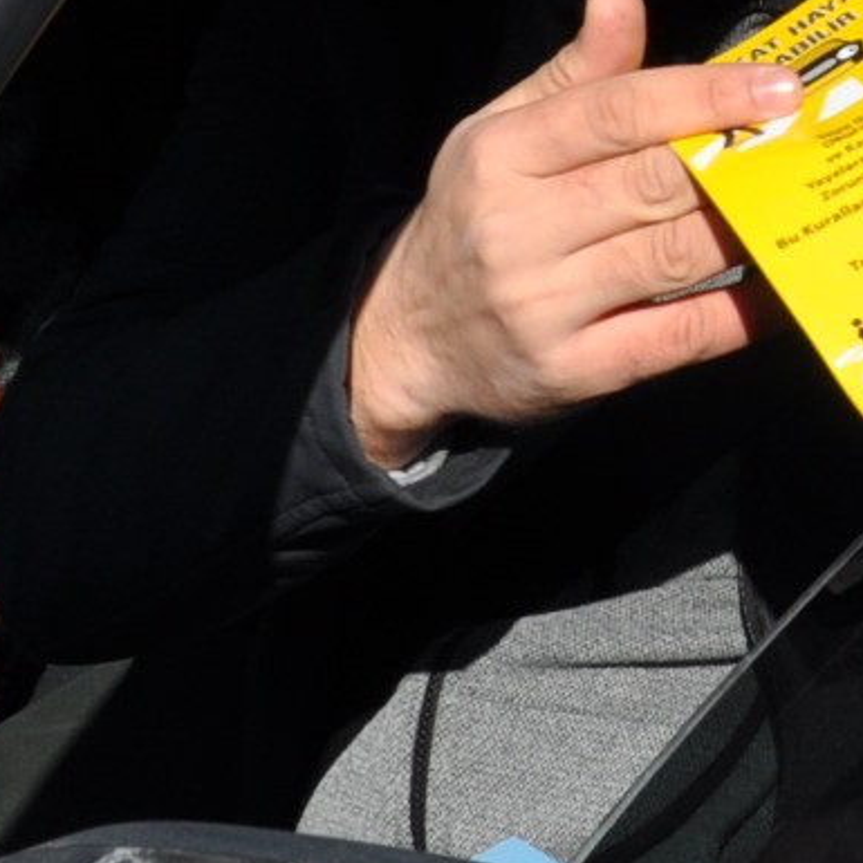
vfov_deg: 10.8
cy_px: -386
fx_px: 4400
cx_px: 1367
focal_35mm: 156
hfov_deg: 10.7
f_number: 14
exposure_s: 1/200
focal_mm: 22
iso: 200
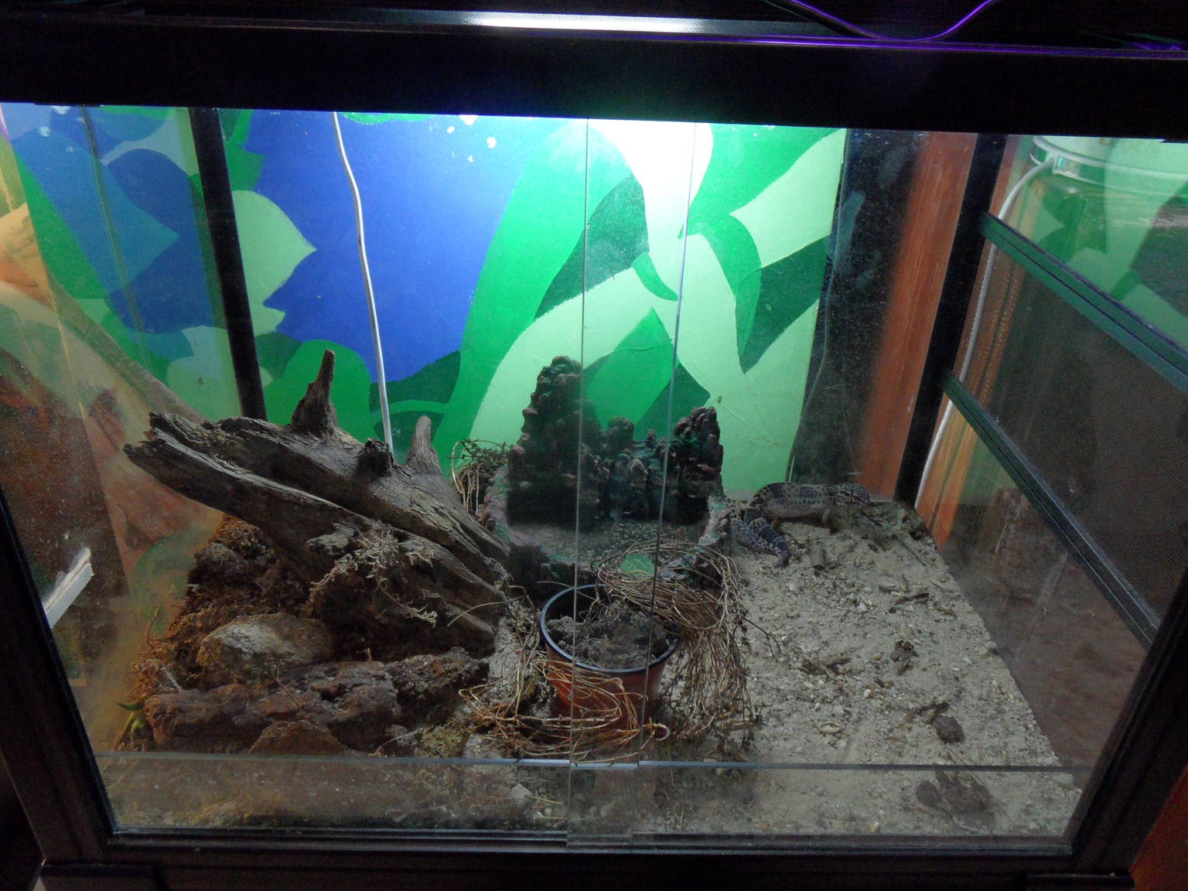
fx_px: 858
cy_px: 441
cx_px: 596
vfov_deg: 54.9
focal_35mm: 25
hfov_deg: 69.4
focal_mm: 3.9
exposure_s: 1/8
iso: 200
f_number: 3.2
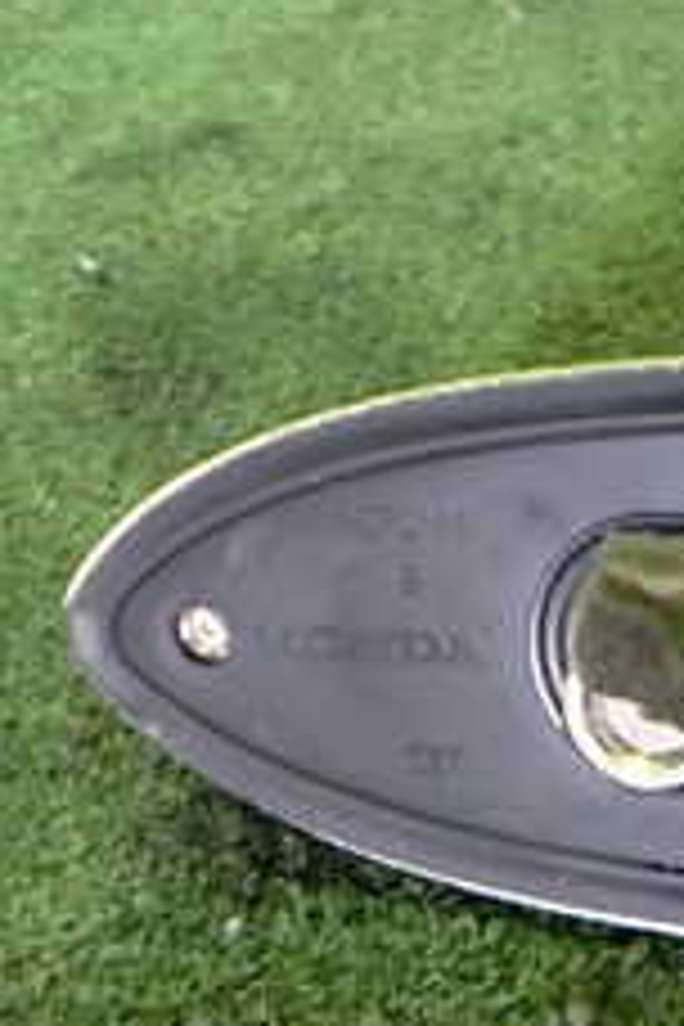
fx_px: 2337
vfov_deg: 24.7
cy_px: 666
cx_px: 986
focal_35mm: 82
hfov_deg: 15.5
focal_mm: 5.4
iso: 1000
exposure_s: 1/60
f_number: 2.3
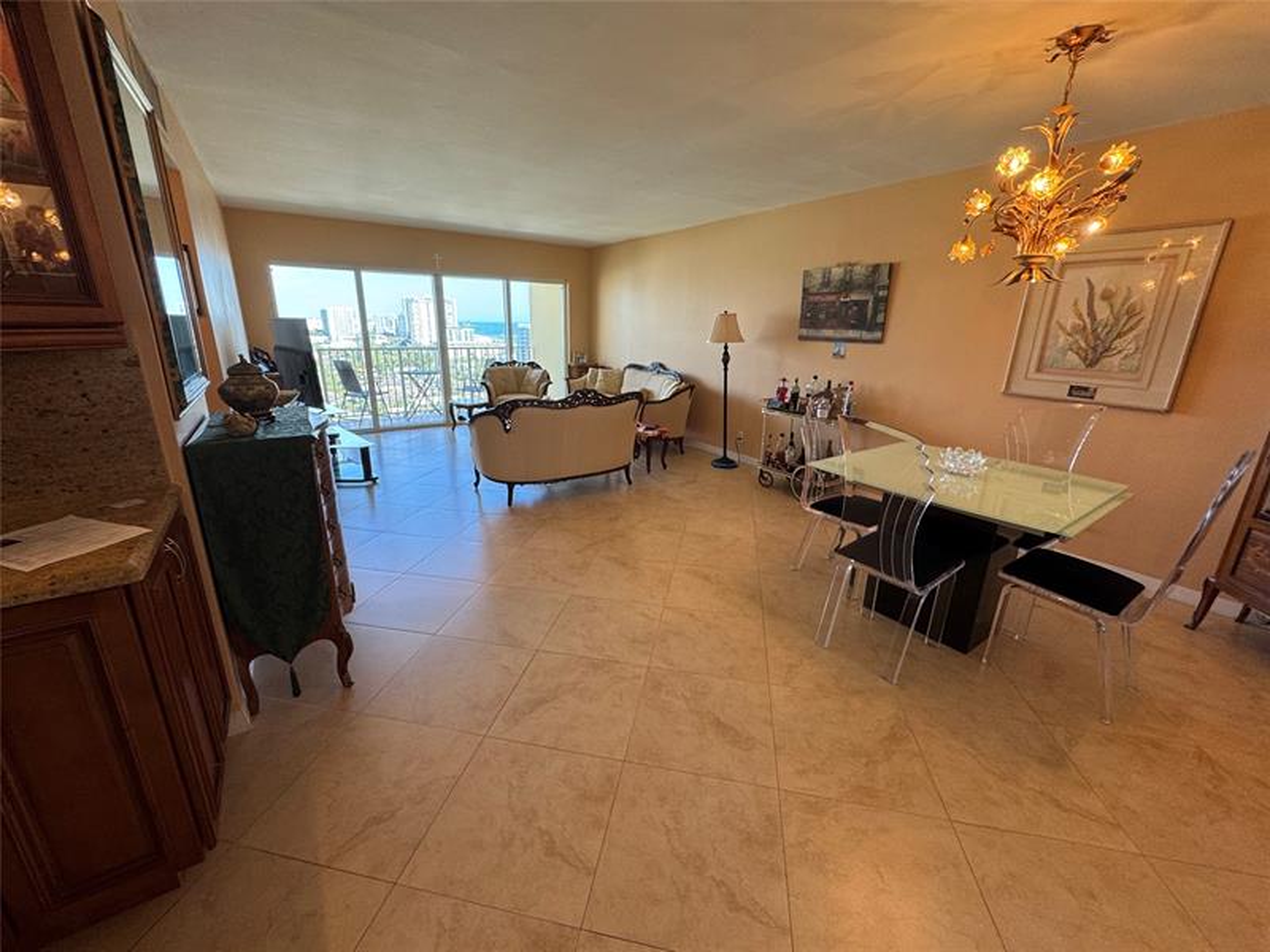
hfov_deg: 102.1
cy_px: 476
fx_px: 514
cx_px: 635
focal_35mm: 14
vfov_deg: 85.7
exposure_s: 1/120
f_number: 2.2
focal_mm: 2.22
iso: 125
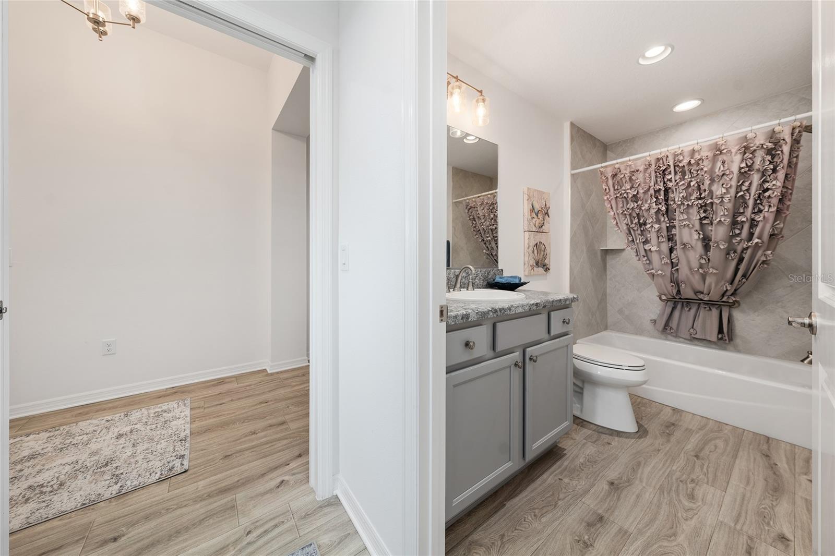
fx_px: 278
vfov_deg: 90.0
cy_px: 278
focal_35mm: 12
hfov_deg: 112.6
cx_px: 418
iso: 100
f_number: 6.3
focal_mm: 12
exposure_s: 1/6
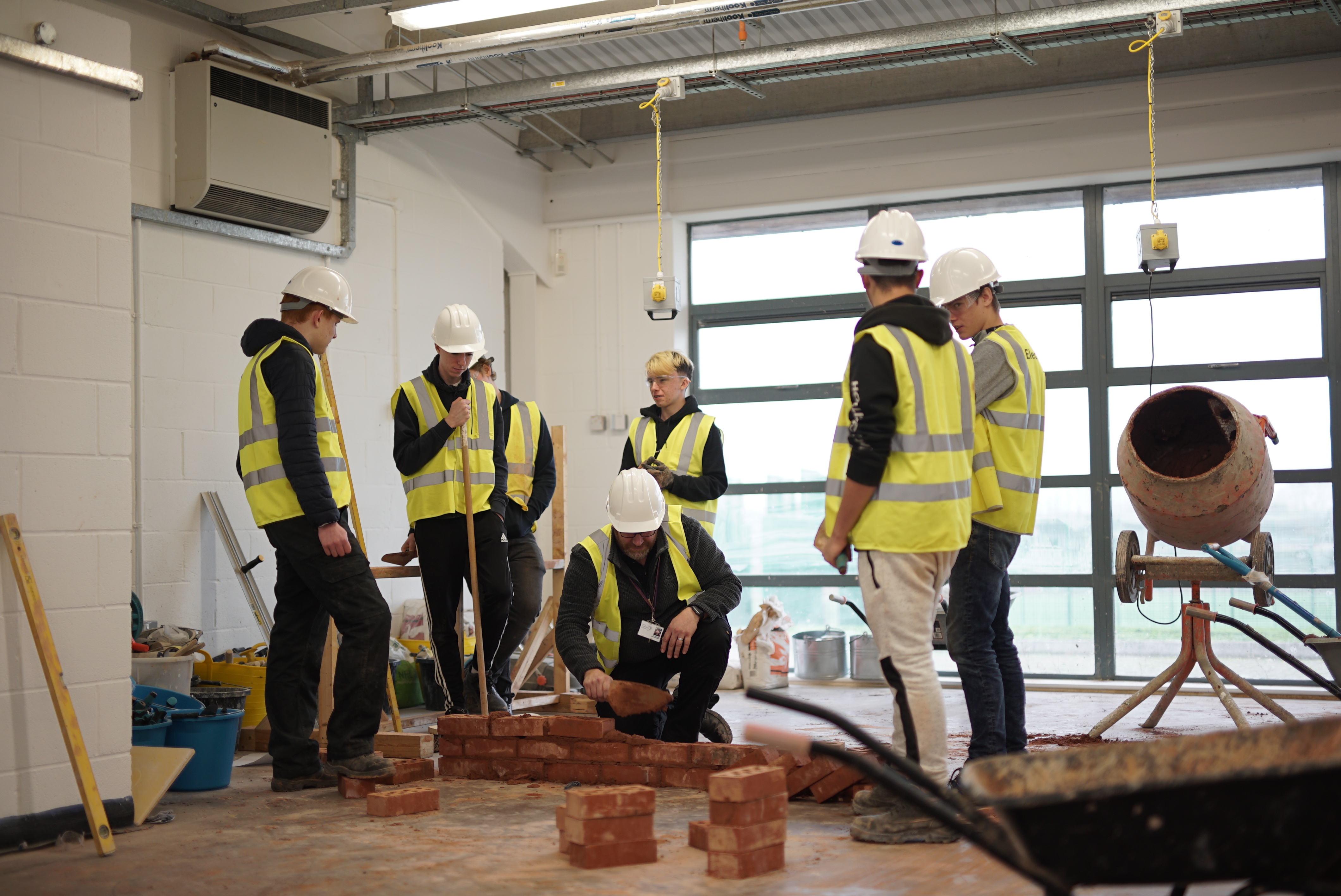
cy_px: 448
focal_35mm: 50
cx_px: 670
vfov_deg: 27.0
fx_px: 1863
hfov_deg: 39.6
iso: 160
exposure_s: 1/250
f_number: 1.4
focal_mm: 50
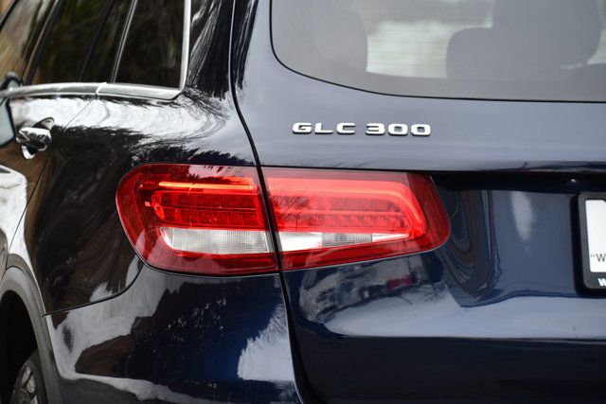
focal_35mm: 153
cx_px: 303
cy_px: 202
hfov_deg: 13.4
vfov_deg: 9.0
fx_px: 2576
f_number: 5.6
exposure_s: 1/250
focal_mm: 102
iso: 280
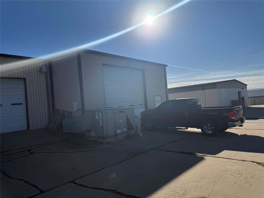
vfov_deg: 56.8
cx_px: 132
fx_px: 183
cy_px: 99
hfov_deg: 71.6
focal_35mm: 24
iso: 100
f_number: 1.78
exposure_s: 1/11905
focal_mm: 6.76
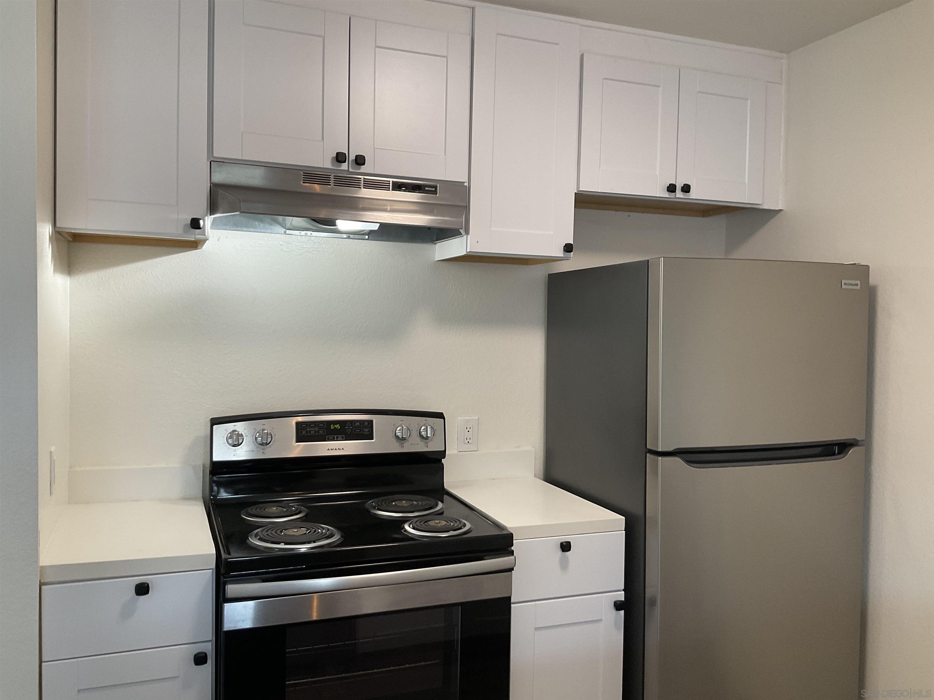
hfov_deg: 61.7
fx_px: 782
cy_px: 350
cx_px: 467
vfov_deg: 48.2
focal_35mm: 29
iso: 64
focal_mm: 3
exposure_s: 1/60
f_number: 1.8
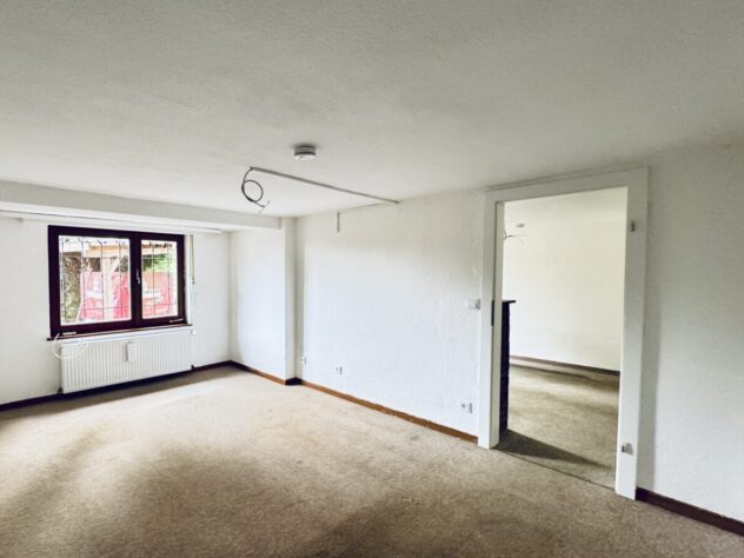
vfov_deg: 74.7
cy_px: 285
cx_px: 300
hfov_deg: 89.9
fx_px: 365
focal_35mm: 17
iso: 1000
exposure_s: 1/60
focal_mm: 2.22
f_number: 2.2
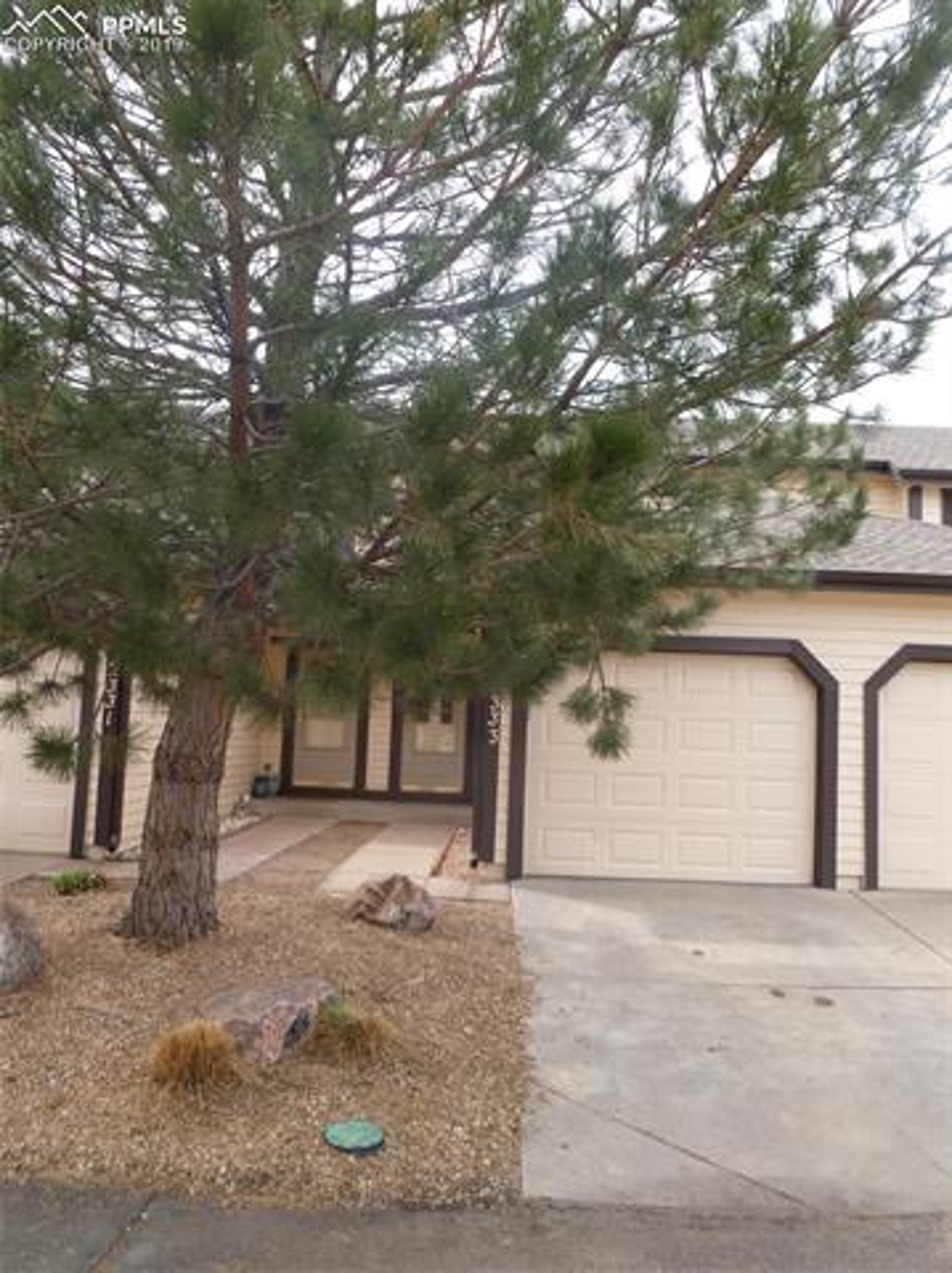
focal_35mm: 28
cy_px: 636
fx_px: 1029
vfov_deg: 63.5
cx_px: 476
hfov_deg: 49.7
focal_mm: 5
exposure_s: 1/200
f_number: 3.3
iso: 80
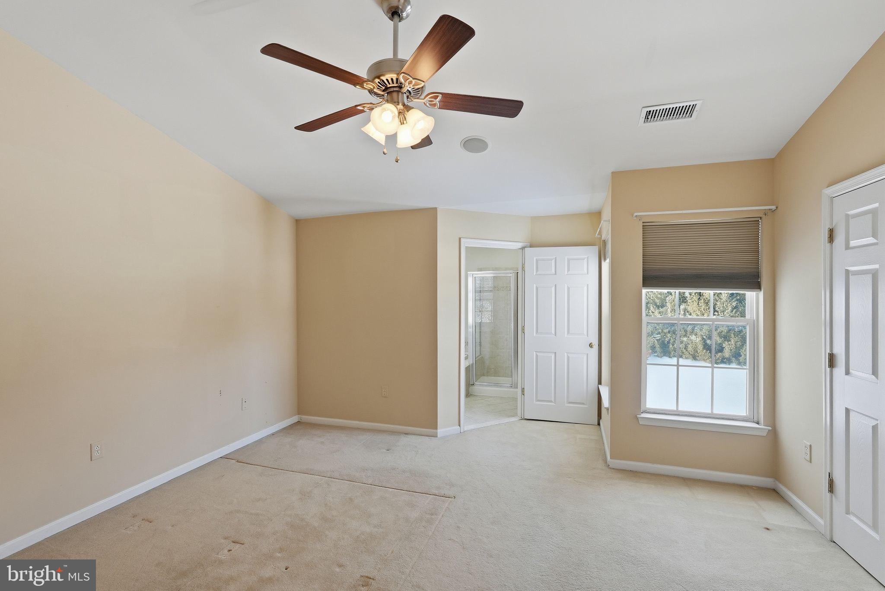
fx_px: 394
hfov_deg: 96.7
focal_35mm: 16
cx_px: 442
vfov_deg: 73.8
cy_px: 296
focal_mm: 16
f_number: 8
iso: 500
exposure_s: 1/50
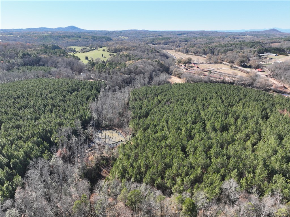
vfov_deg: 56.8
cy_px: 108
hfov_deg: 71.6
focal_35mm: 24
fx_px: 201
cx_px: 145
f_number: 2.8
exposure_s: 1/320
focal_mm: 12.29
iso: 400
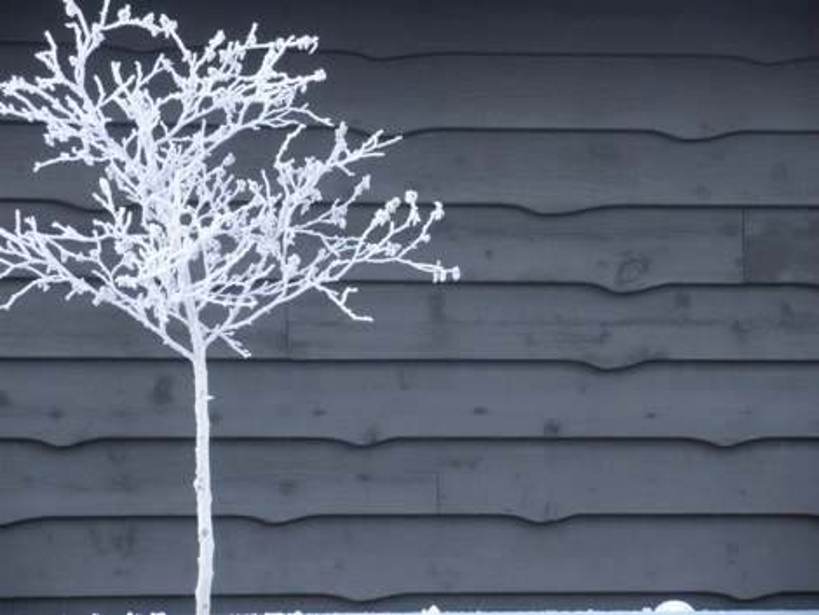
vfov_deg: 12.3
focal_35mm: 121
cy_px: 308
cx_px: 410
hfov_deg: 16.3
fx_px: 2864
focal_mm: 21.2
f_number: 5.3
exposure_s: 1/107
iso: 400
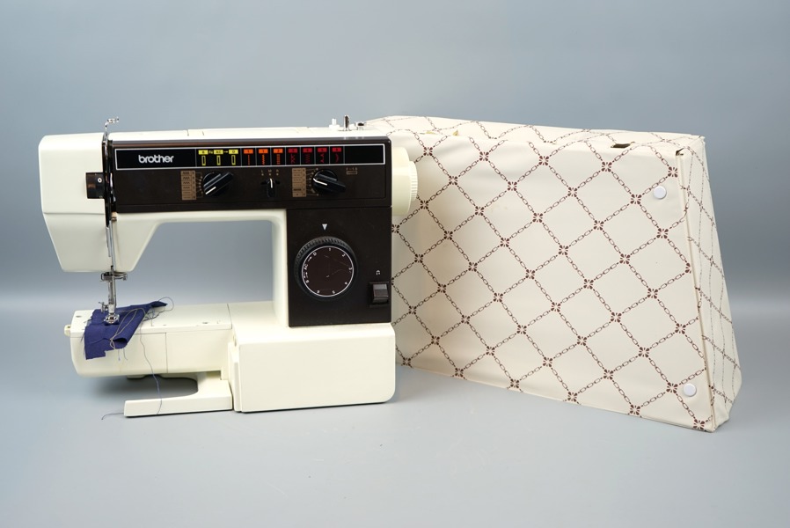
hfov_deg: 45.4
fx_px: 944
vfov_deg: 31.2
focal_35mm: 43
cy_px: 264
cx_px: 395
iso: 125
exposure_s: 1/60
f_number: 4.5
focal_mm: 43
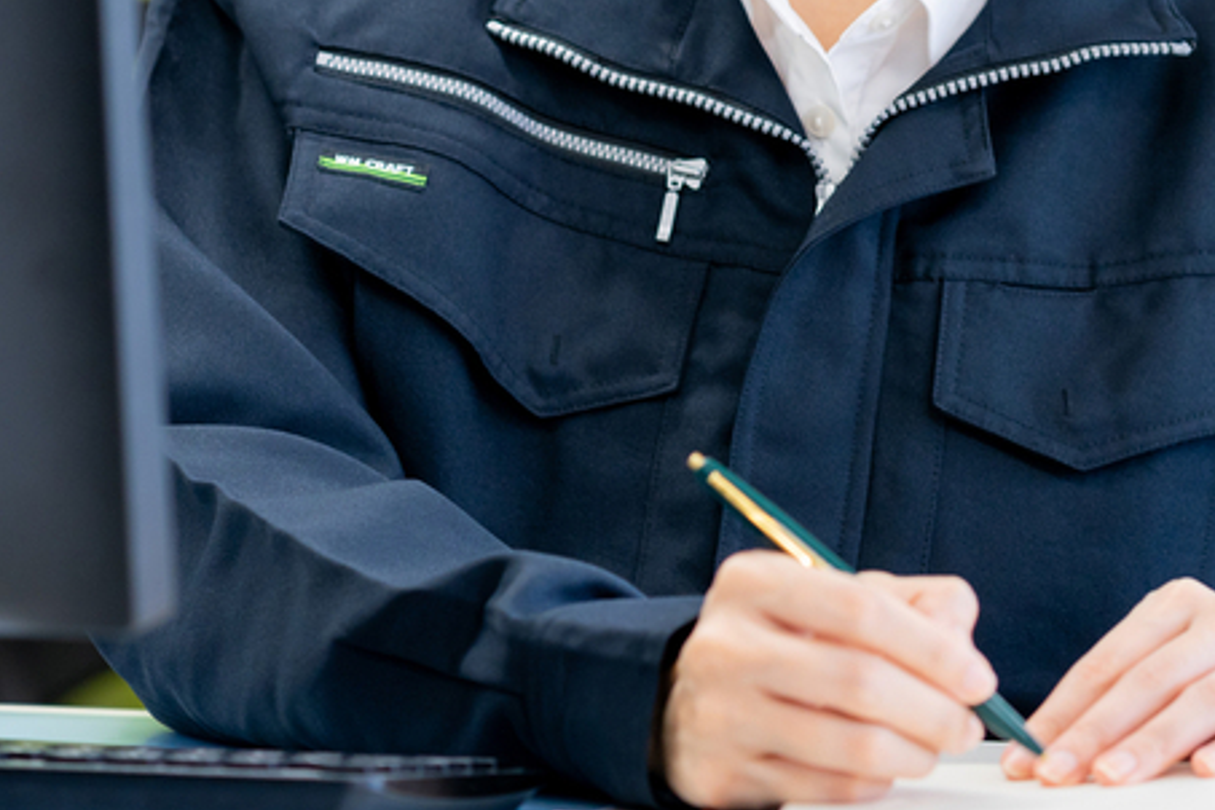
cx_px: 1081
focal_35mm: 225
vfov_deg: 6.1
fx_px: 7593
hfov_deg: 9.1
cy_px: -180
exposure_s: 1/160
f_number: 2.5
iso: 320
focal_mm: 85
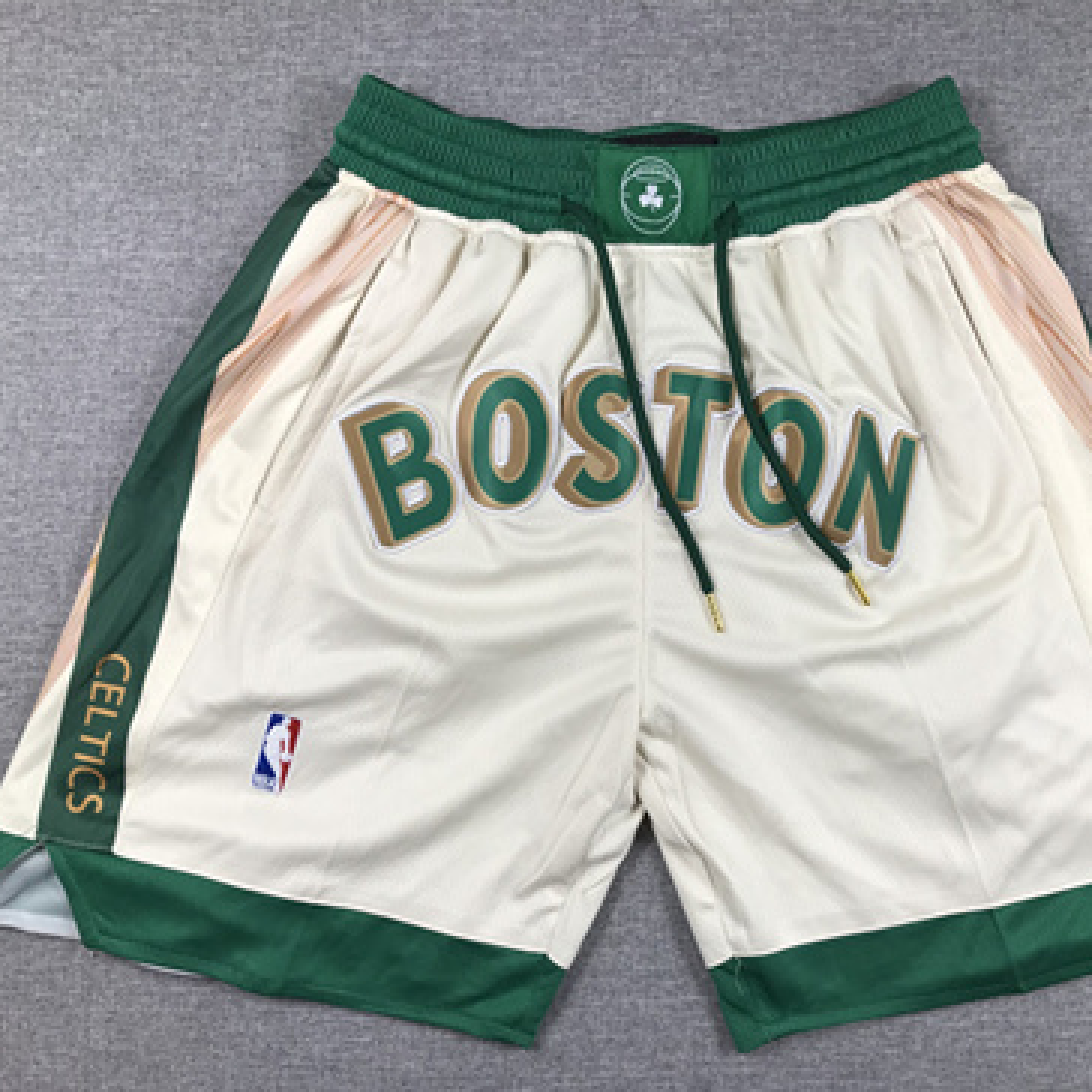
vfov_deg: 48.4
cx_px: 636
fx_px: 1213
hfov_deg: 48.3
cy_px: 560
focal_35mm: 34
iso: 20
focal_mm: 3.99
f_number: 1.8
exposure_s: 1/109
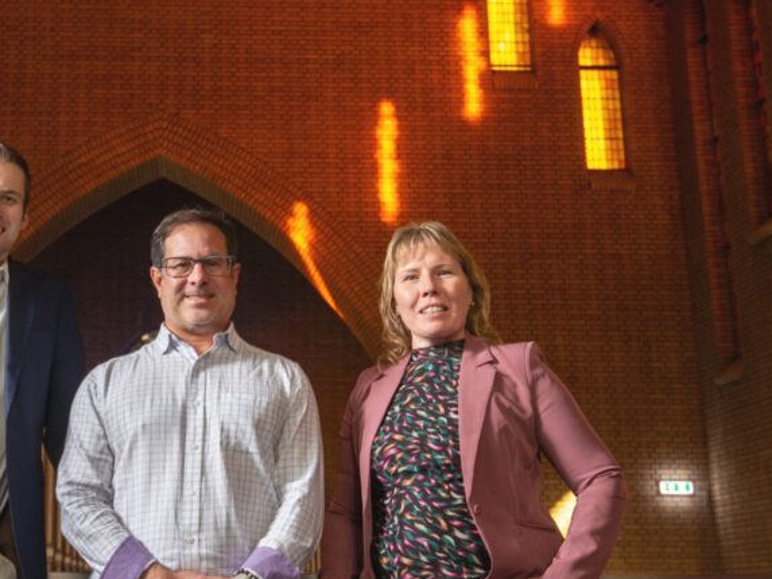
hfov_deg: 34.3
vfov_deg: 26.6
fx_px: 1227
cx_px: 205
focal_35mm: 55
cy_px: 304
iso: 400
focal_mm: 32
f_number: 5.6
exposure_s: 1/25
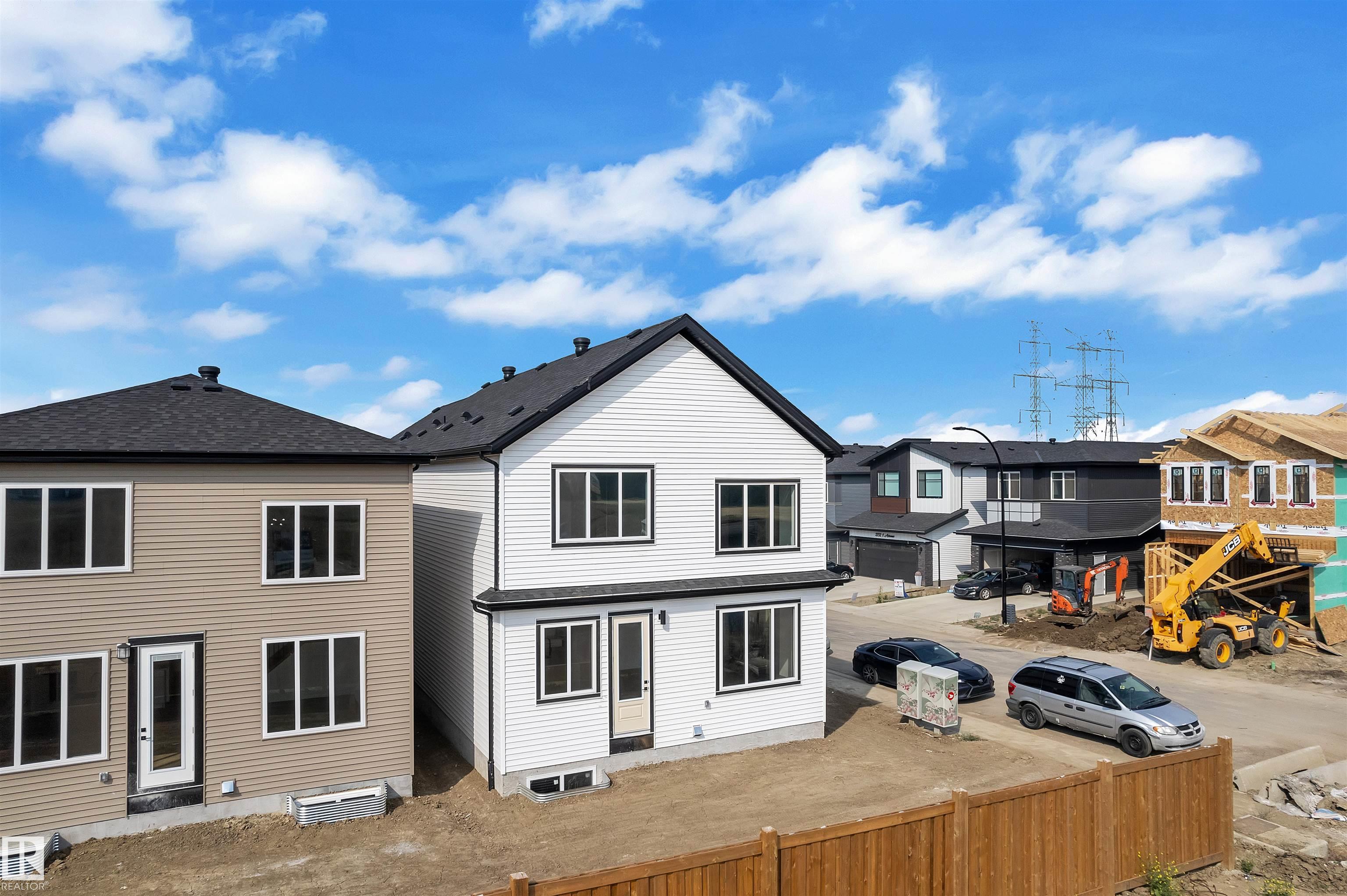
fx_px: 823
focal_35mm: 22
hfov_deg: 78.6
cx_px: 674
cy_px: 448
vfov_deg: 57.2
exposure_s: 1/4000
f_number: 2.4
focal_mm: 8.38
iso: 110
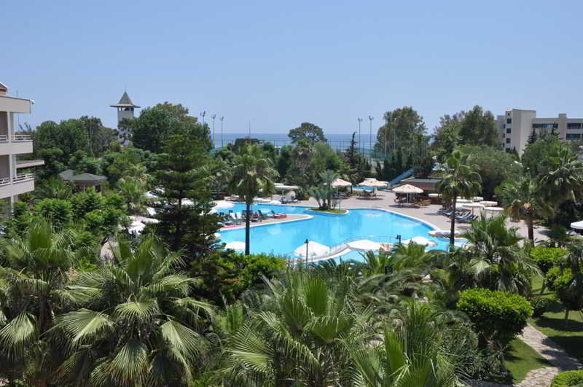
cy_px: 194
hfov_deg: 51.3
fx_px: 606
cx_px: 292
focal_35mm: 38
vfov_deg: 35.4
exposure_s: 1/500
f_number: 11
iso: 320
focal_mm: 25
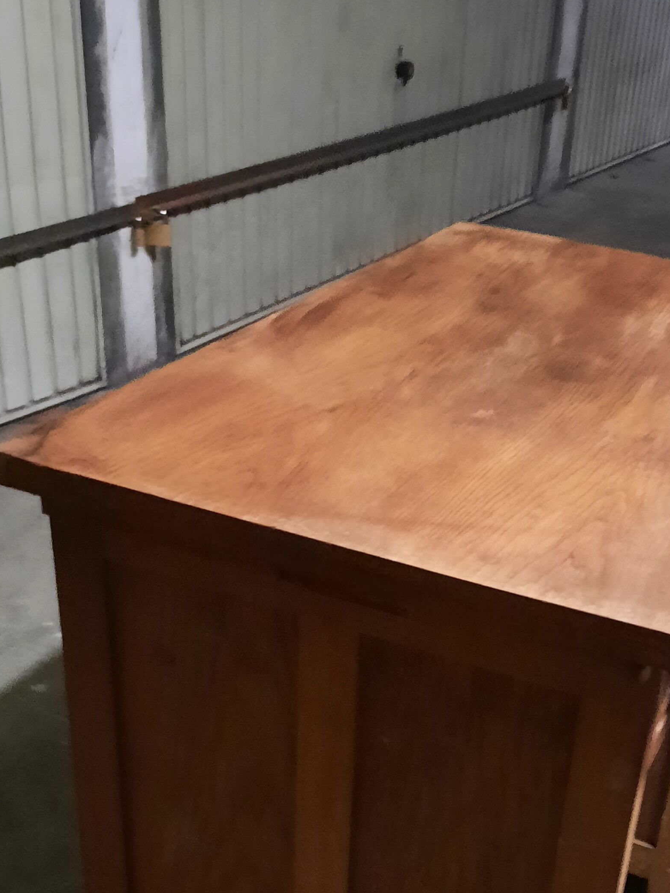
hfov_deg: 30.1
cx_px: 433
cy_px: 722
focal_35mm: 48
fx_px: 1239
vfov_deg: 38.1
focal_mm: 4.6
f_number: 2
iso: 1250
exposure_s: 1/17
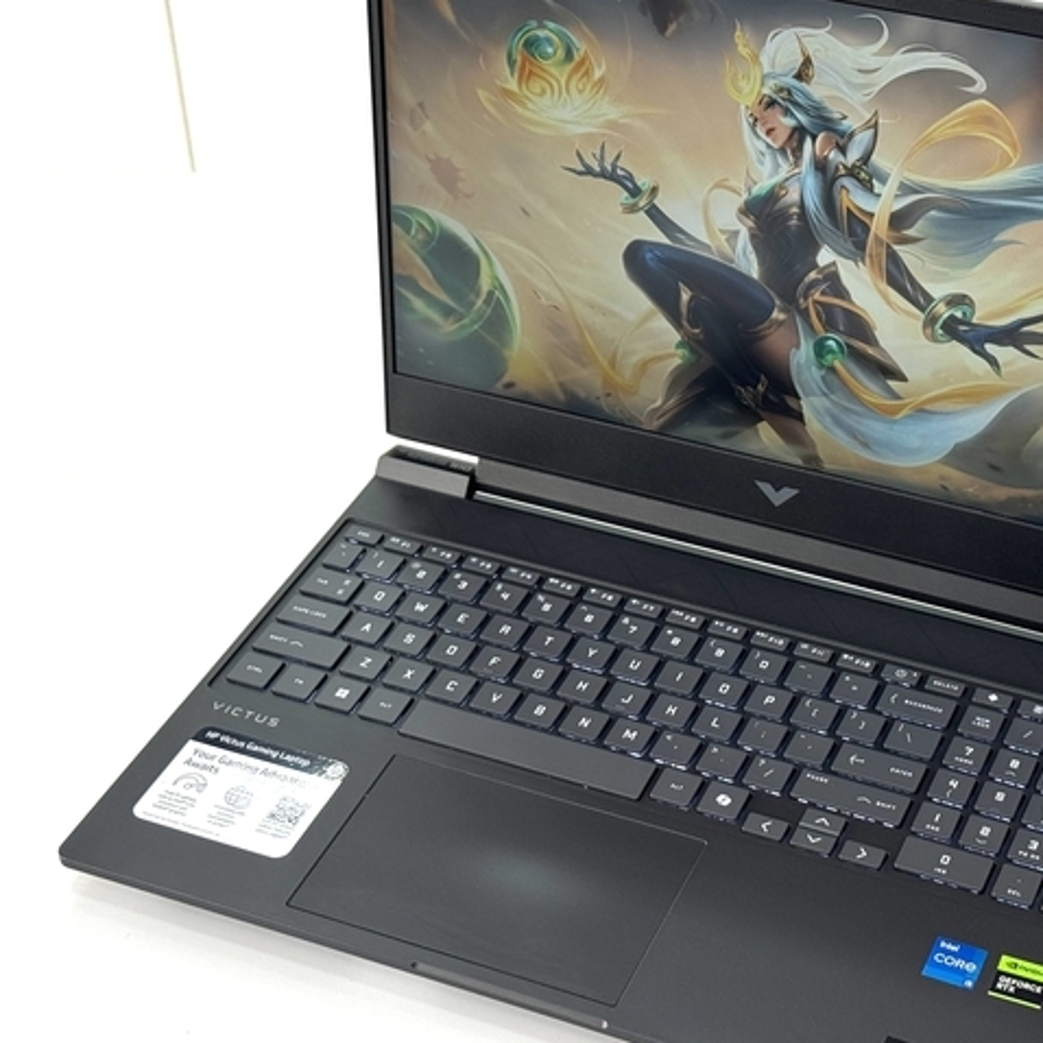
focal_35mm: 71
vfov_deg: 24.3
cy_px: 528
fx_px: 2420
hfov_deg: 24.1
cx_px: 744
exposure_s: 1/168
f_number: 1.78
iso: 64
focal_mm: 6.76
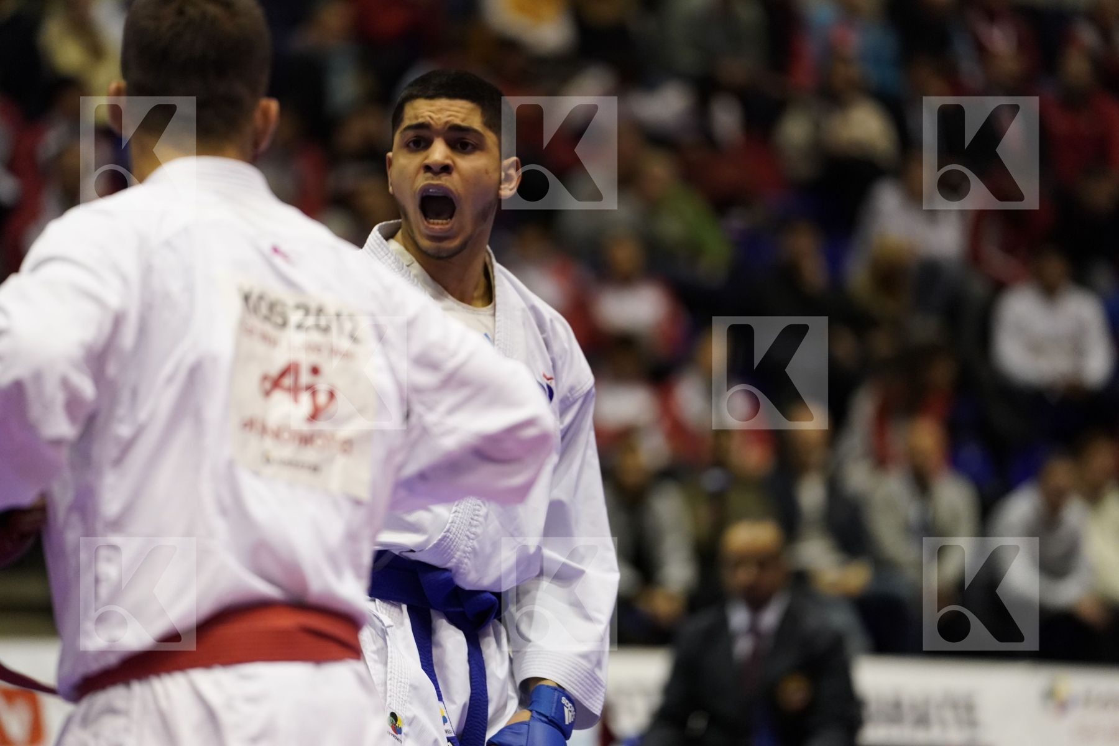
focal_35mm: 200
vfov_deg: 6.9
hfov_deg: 10.3
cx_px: 560
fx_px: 6216
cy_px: 373
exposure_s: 1/1000
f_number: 2.8
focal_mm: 200
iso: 3200
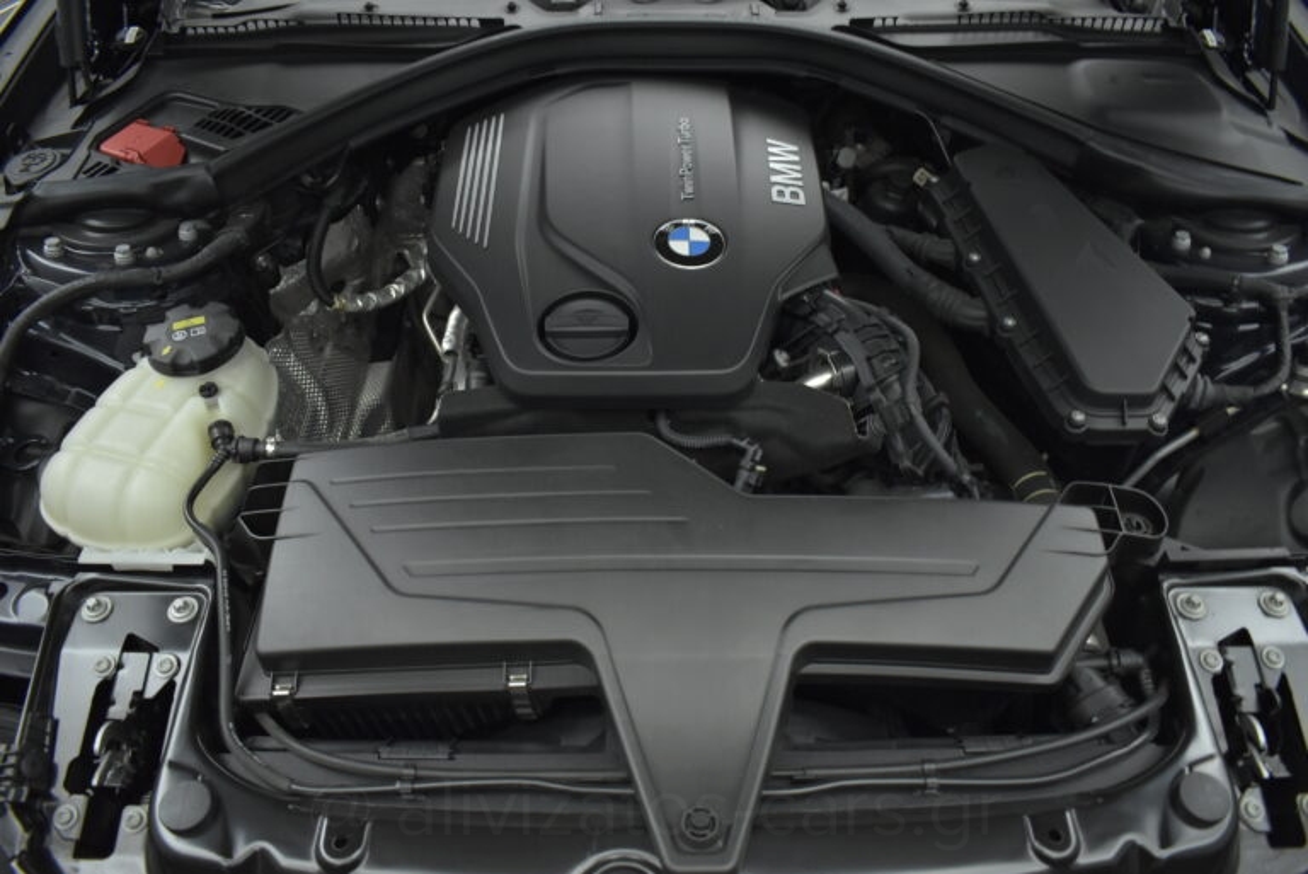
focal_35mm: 27
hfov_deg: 67.4
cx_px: 654
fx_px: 982
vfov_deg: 48.0
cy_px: 437
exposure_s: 1/100
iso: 1600
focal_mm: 18
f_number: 3.5
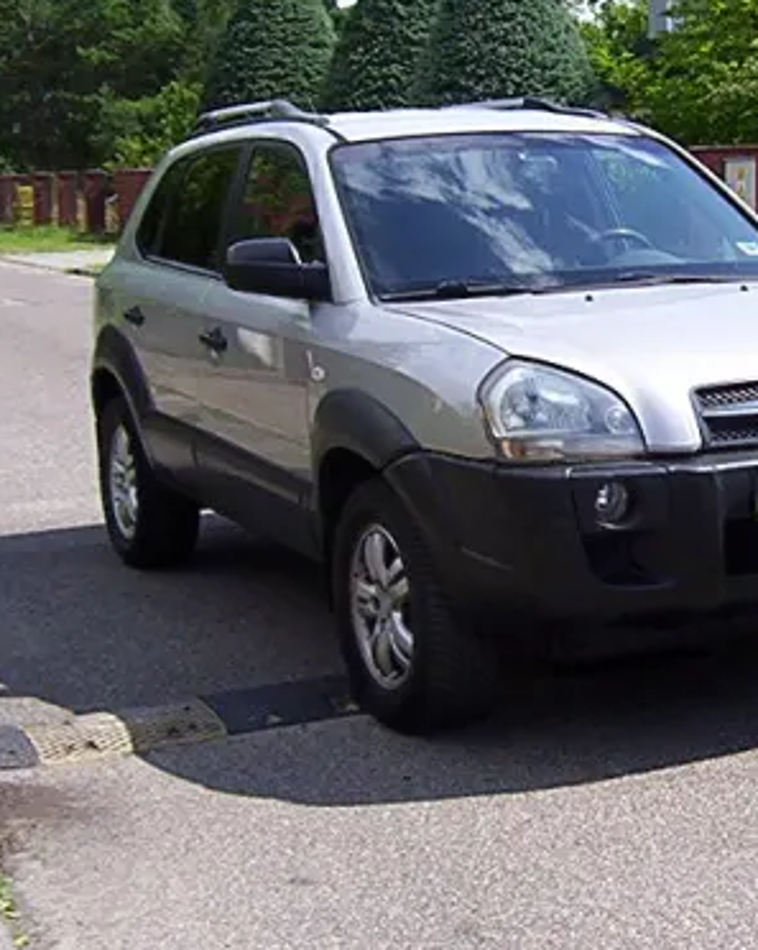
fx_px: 1853
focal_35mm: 66
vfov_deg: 28.7
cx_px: 625
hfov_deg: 22.7
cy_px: 451
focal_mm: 5.26
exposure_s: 1/945
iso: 100
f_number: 3.84
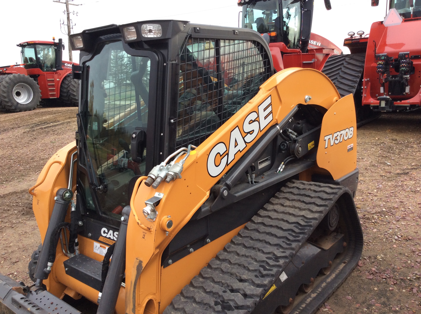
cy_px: 157
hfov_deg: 56.9
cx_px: 210
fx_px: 389
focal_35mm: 32
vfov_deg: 44.1
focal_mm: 3.3
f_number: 2.4
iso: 32
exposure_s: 1/330
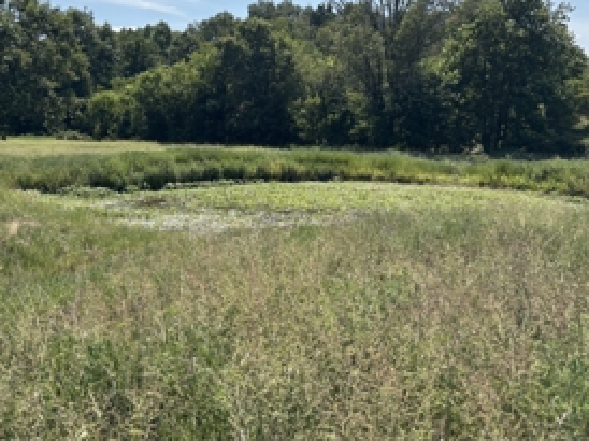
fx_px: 646
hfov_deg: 48.9
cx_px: 260
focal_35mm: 38
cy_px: 138
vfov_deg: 37.2
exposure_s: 1/3534
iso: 50
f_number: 1.6
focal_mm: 5.96
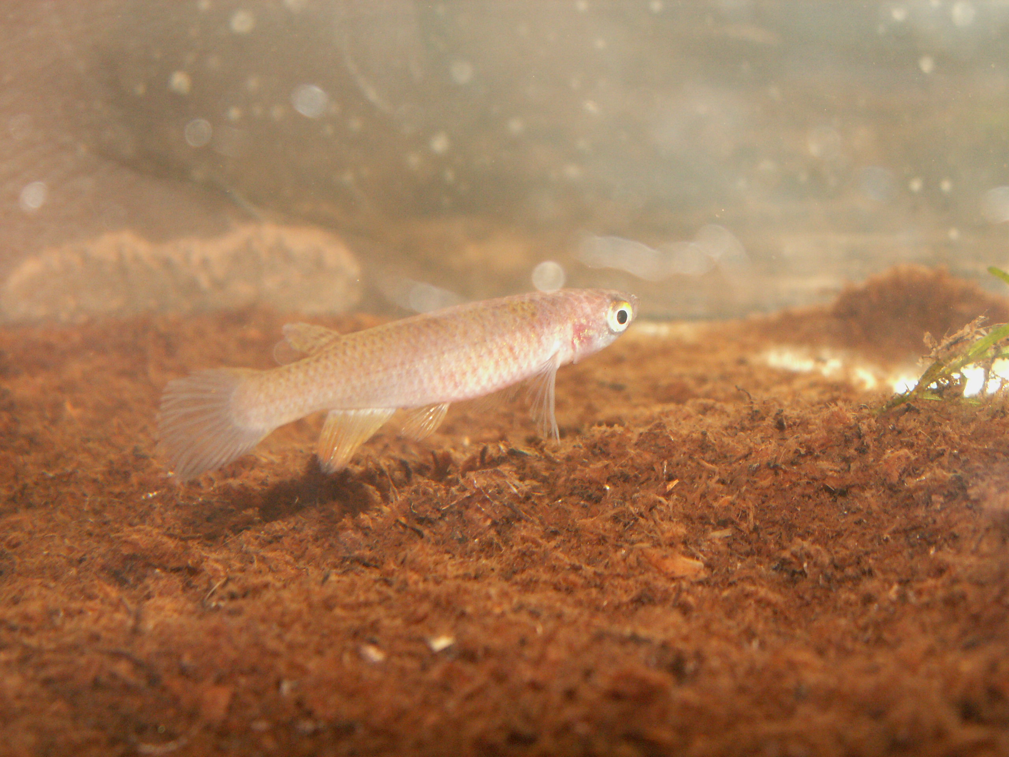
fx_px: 1807
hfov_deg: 31.2
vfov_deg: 23.7
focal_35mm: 62
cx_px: 504
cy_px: 378
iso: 160
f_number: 3.2
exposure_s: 1/40
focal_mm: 10.28
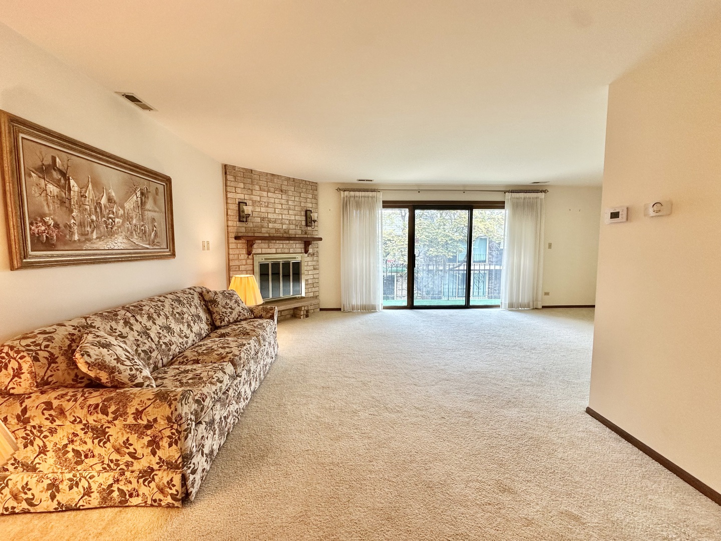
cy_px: 270
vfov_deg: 85.7
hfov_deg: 102.1
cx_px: 360
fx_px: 292
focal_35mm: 14
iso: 160
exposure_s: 1/120
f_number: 2.2
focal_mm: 2.22
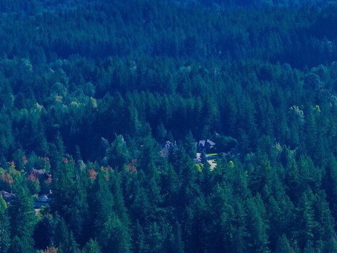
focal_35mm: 205
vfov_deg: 7.3
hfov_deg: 9.6
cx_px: -30
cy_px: 147
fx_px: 1997
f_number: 2.8
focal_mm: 19.35
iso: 150
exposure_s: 1/1500
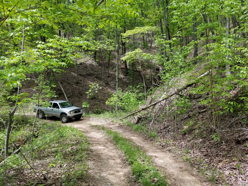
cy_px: 93
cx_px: 124
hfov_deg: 67.3
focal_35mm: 26
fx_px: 186
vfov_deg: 53.1
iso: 50
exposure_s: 1/412
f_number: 1.7
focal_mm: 4.25
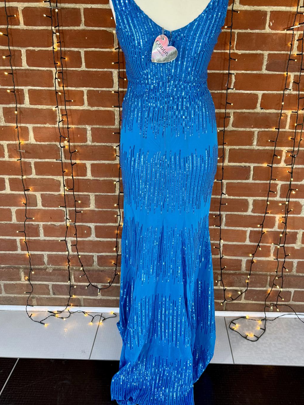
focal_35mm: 28
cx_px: 165
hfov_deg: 49.7
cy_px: 177
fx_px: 328
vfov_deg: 63.2
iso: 125
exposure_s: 1/84
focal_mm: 6.76
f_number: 1.78
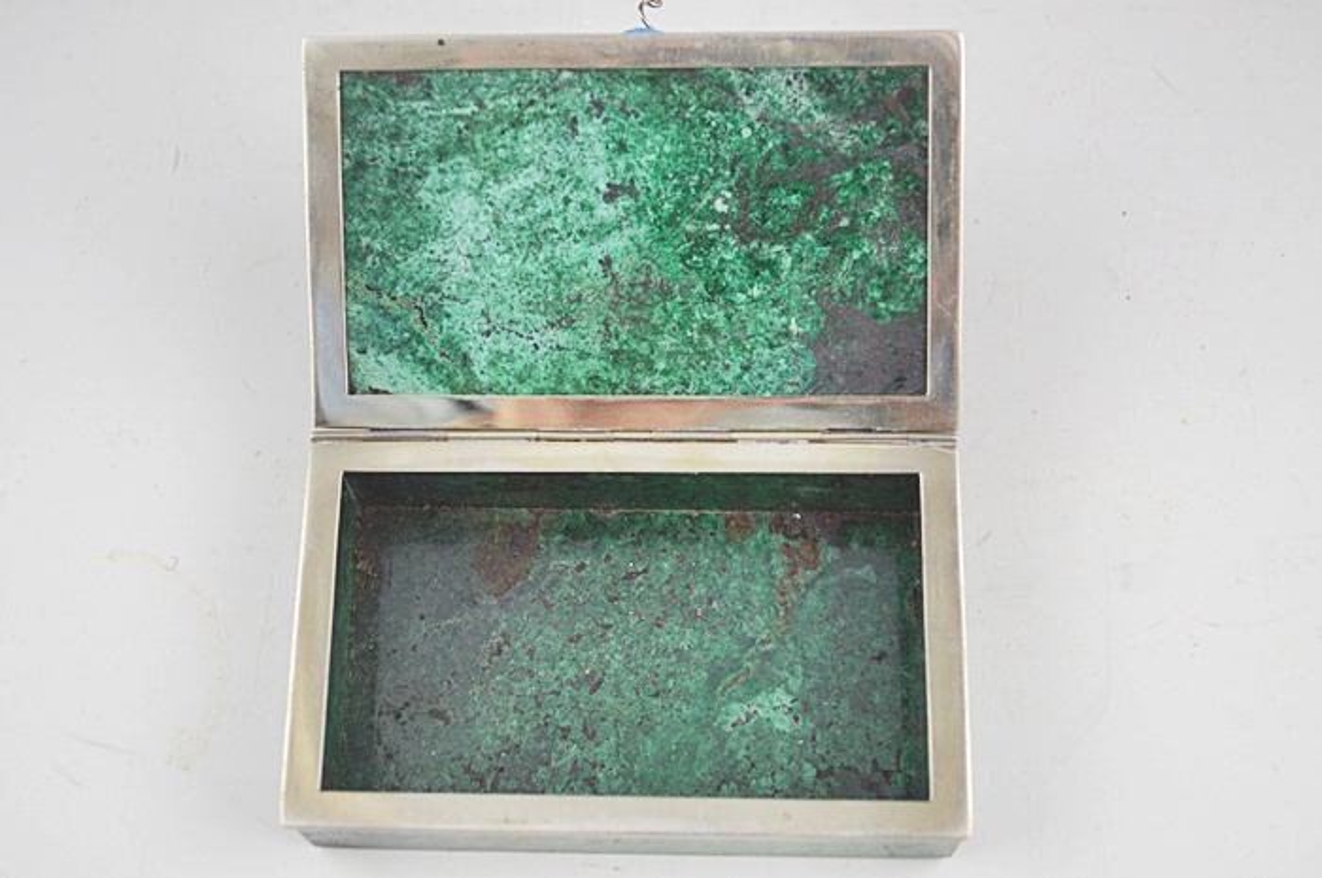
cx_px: 661
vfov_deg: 23.7
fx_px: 2091
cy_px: 439
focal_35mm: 57
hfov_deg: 35.1
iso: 400
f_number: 5
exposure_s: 1/60
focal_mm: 38
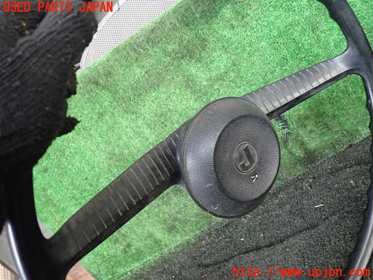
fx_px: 323
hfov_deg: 60.0
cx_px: 186
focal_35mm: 30
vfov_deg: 46.8
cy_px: 140
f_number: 2.3
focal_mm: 5.4
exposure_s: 1/30
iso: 500
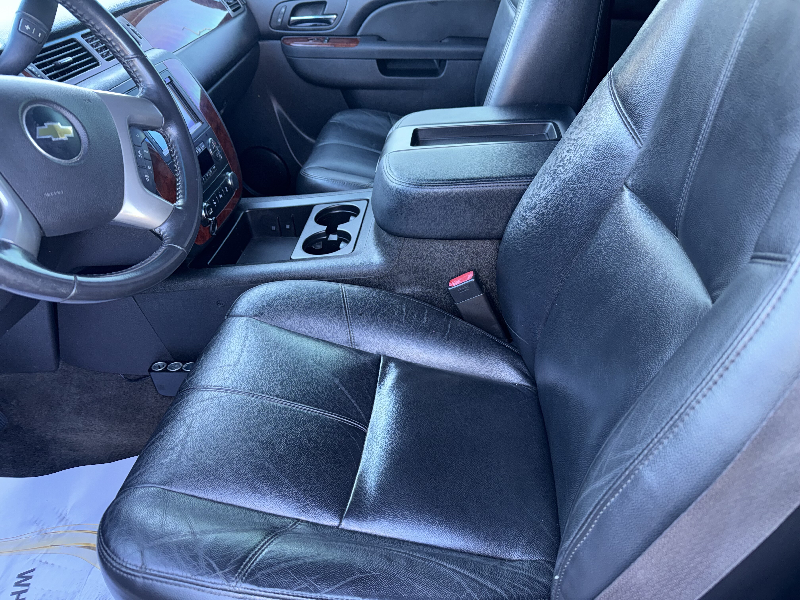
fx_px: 555
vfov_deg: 56.8
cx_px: 400
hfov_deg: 71.6
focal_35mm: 24
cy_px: 300
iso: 80
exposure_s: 1/34
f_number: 1.78
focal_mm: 6.76
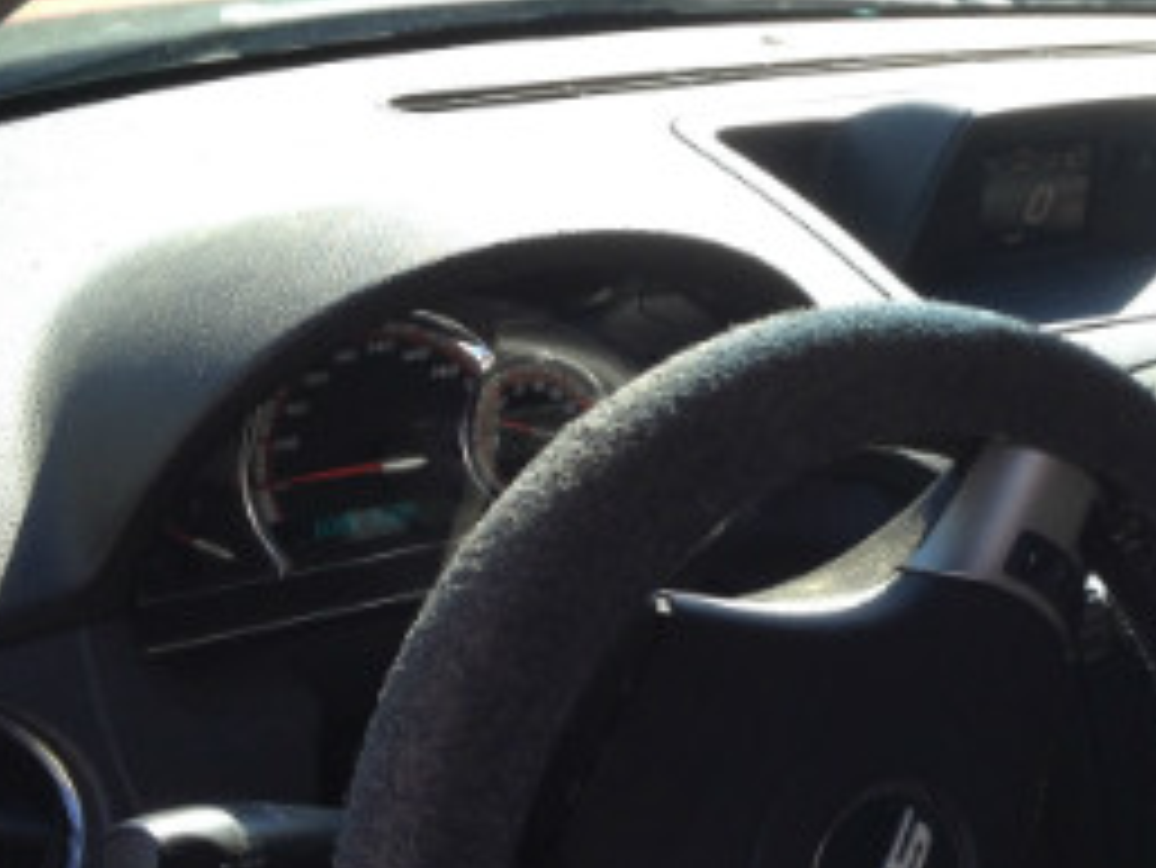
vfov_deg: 17.0
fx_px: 2907
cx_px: 1084
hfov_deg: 21.9
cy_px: 571
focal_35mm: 87
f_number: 2.4
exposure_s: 1/247
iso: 50
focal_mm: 4.28
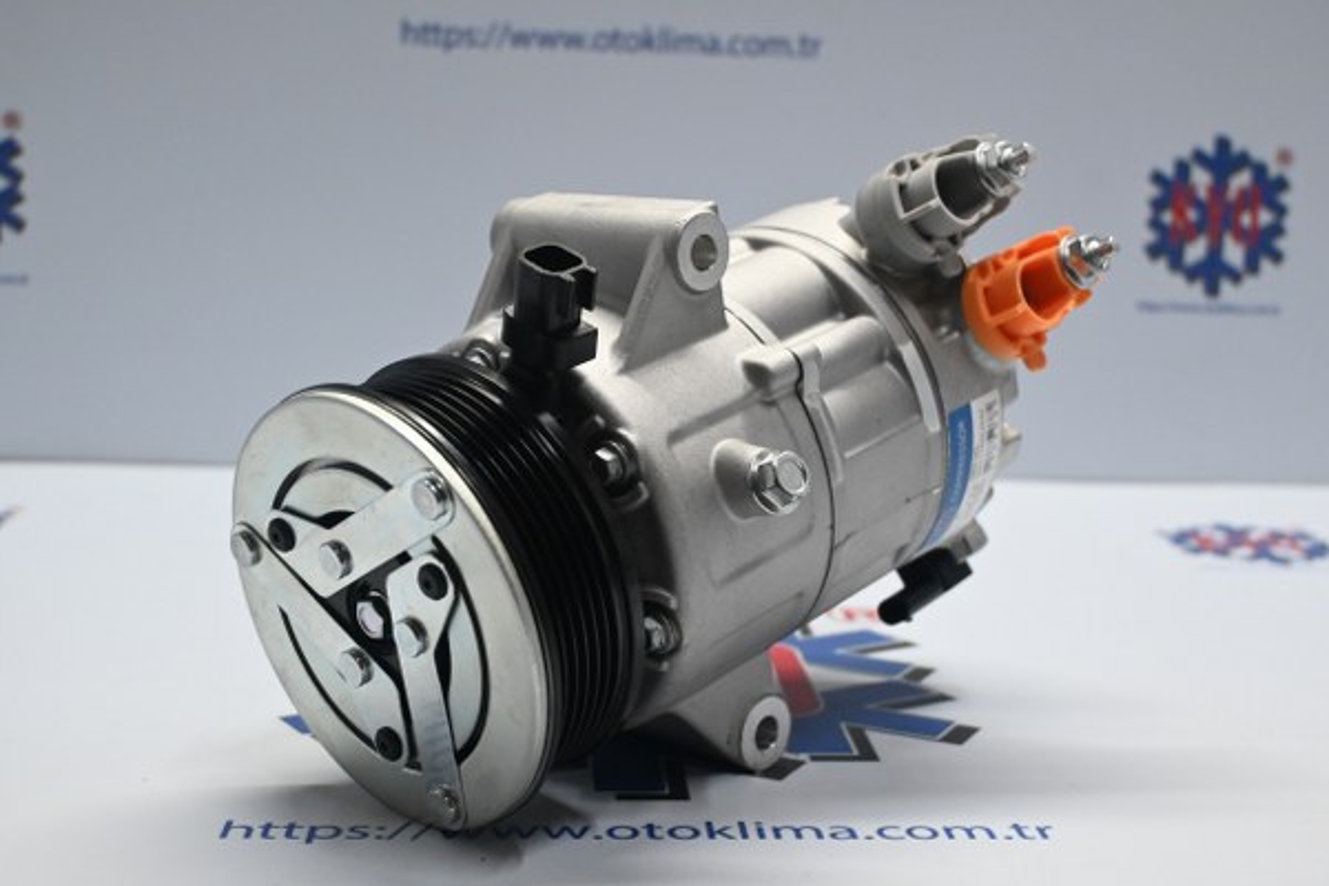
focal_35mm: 50
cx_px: 664
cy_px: 443
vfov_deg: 27.3
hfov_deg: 40.0
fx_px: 1827
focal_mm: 33
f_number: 5
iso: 1600
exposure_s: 1/125
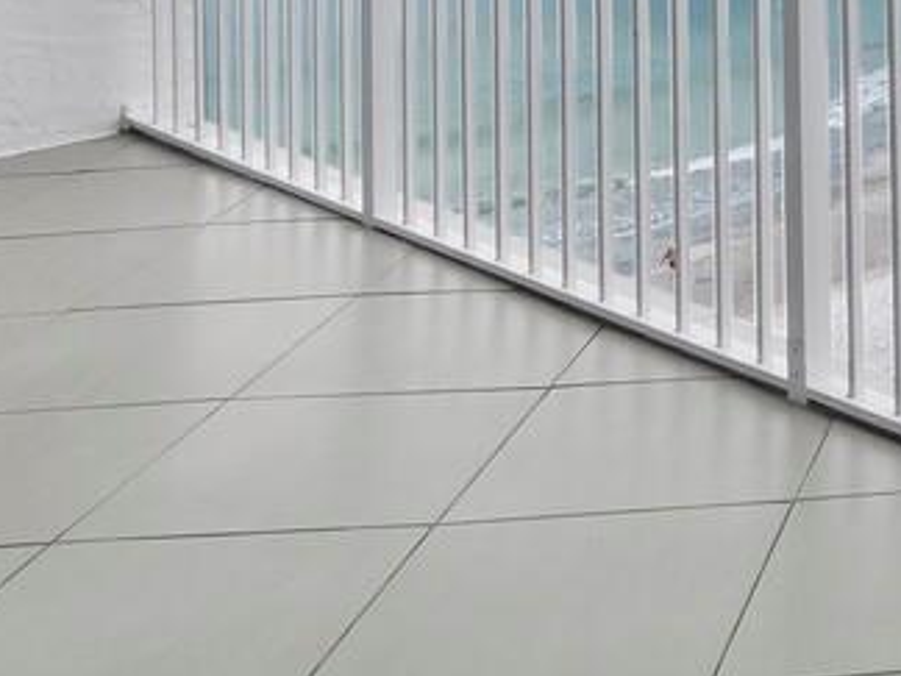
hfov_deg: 19.3
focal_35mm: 69
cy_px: -453
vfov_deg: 18.0
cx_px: 1716
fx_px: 1796
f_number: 11
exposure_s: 1/80
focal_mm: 7
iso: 250
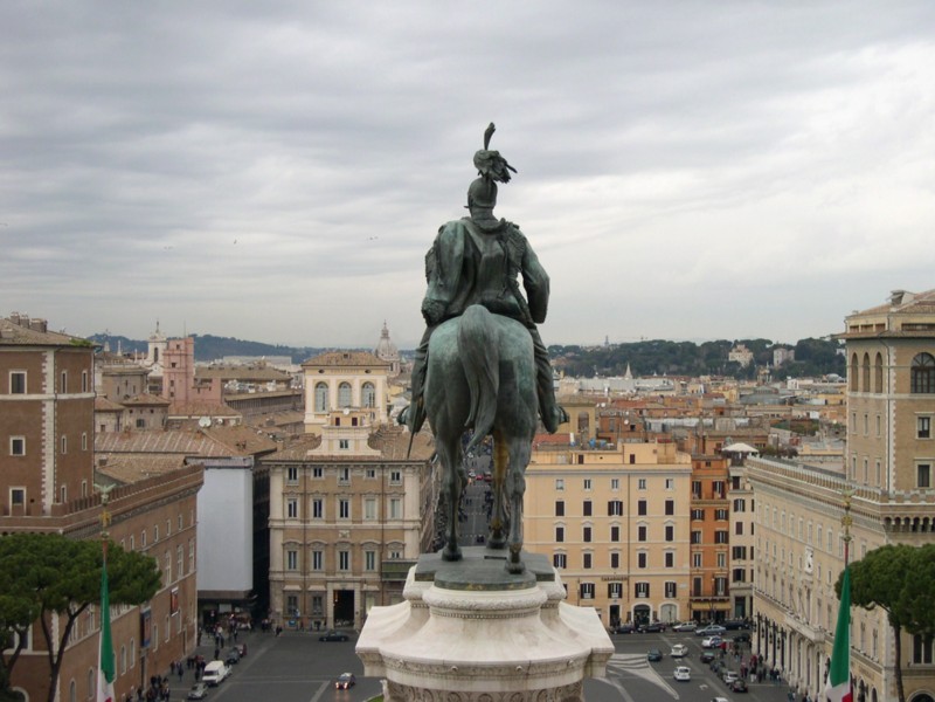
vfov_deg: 21.9
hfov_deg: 29.0
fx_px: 1810
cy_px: 351
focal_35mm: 67
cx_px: 468
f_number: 3.7
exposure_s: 1/109
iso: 100
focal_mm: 14.2
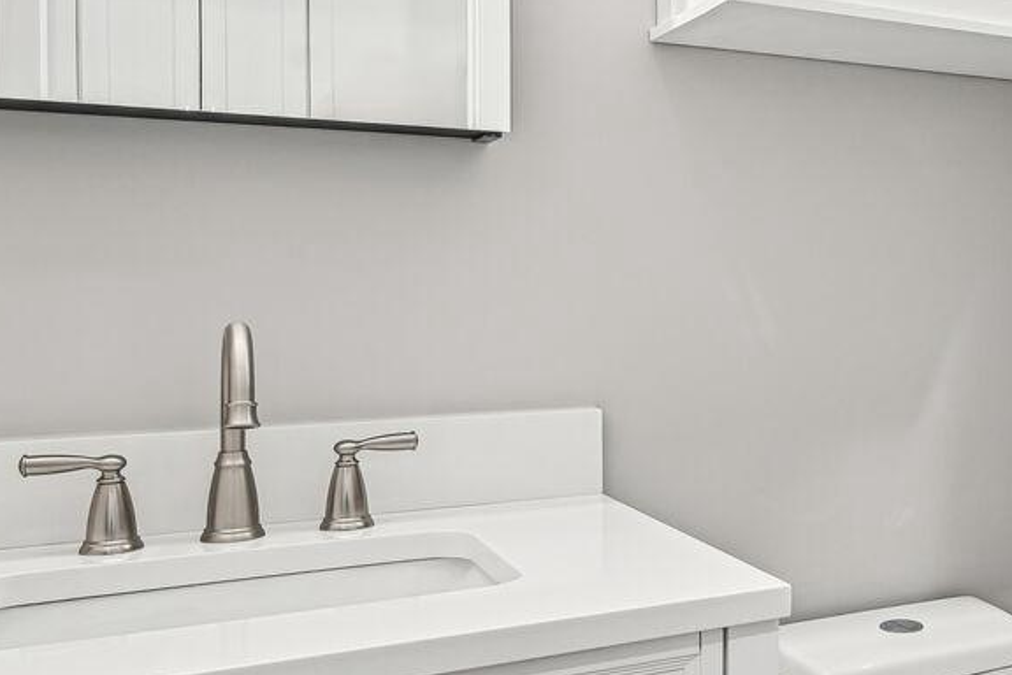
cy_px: 272
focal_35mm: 42
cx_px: 961
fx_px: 1181
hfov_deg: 41.6
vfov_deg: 31.8
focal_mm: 14
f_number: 9
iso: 200
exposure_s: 1/6
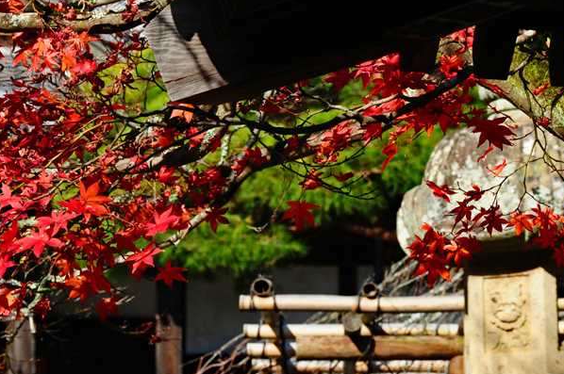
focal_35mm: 211
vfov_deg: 6.5
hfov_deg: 9.8
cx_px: 276
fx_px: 3296
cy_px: 216
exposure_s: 1/640
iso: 1250
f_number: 13
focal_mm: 105
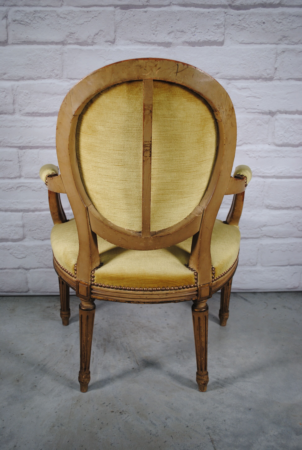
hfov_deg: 37.0
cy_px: 225
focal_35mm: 36
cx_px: 151
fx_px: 451
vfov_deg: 53.0
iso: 200
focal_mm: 24
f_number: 4.5
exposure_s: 1/80
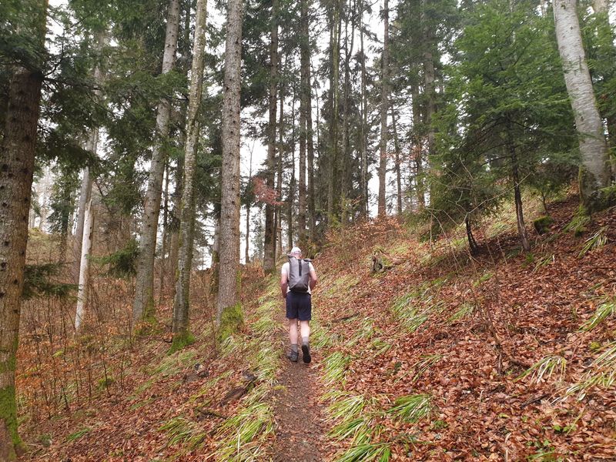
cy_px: 231
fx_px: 463
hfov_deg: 67.3
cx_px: 308
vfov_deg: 53.1
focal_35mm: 26
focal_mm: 4.3
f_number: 2.4
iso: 160
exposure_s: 1/50
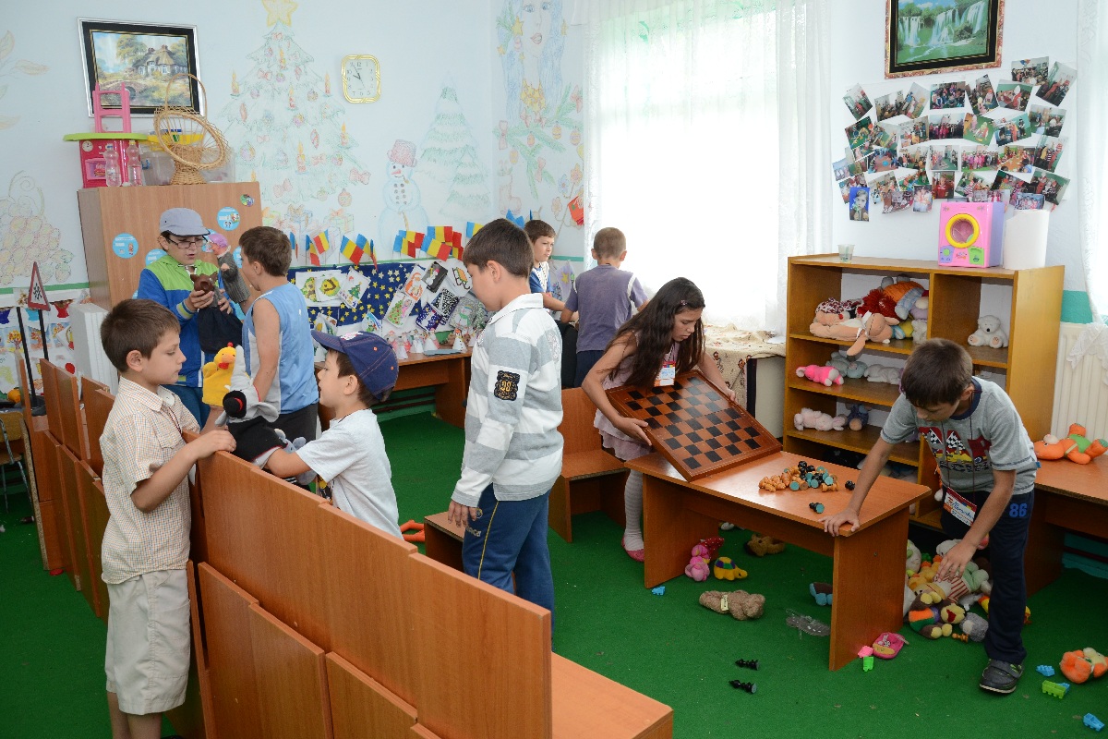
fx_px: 831
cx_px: 554
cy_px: 370
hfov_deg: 67.4
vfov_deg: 47.9
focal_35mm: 27
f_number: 4.5
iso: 800
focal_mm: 18
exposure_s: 1/125
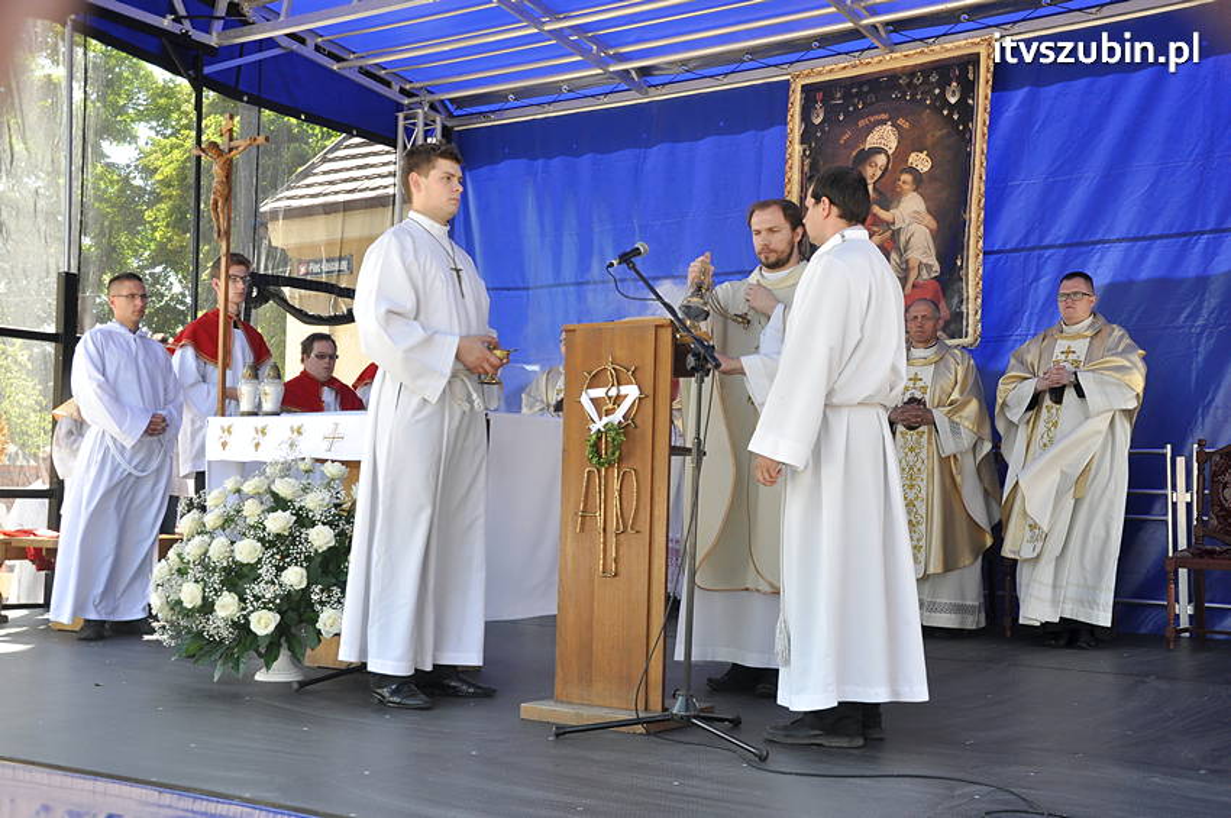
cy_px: 409
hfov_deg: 49.6
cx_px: 616
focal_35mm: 39
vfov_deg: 34.1
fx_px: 1332
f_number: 6.3
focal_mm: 26
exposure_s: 1/160
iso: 400
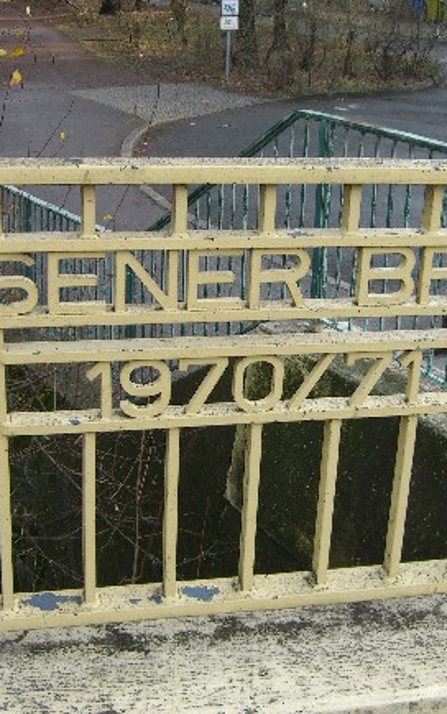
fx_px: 1052
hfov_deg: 24.0
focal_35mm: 54
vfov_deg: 37.5
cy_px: 357
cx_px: 234
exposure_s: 1/125
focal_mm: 7.9
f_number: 2.8
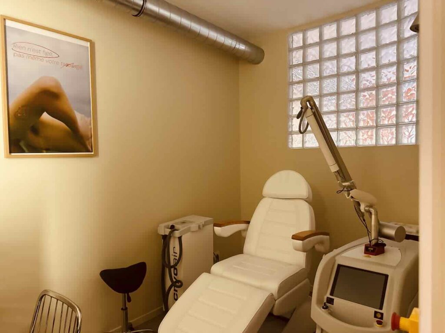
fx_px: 309
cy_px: 166
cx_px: 222
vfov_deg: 56.8
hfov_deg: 71.6
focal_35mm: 24
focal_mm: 6.86
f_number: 1.78
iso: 800
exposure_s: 1/50
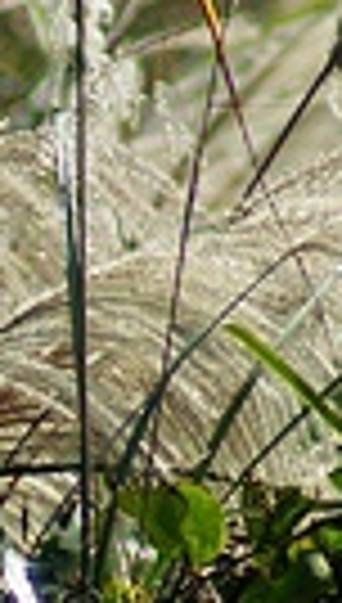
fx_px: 50563
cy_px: 342
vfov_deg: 0.7
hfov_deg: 0.4
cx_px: -81
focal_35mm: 3156
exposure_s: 1/640
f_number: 6.3
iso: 160
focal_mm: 300
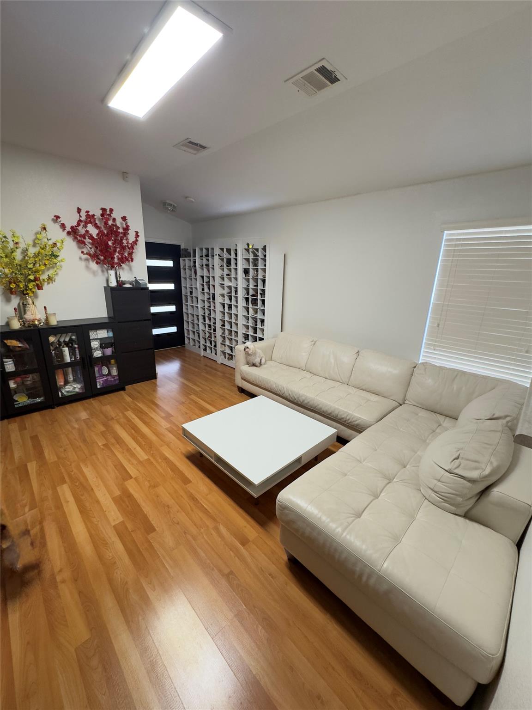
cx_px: 266
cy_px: 355
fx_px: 287
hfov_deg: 85.7
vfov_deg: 102.1
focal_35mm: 14
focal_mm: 2.22
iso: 250
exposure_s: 1/60
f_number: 2.2
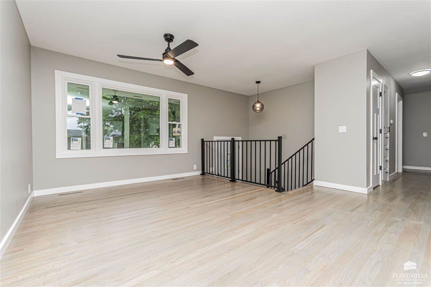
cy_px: 144
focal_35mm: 15
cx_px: 216
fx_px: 180
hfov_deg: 100.4
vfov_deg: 77.3
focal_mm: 10
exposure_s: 1/60
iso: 1250
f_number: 10
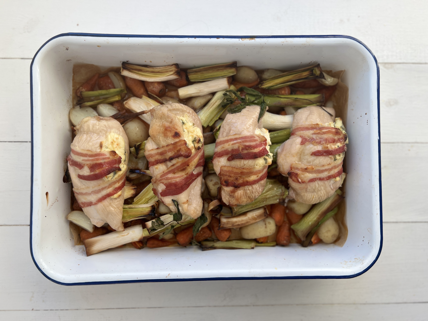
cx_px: 214
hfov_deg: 67.3
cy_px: 160
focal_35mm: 26
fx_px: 321
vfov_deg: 53.1
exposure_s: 1/431
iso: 50
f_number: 1.5
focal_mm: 5.7
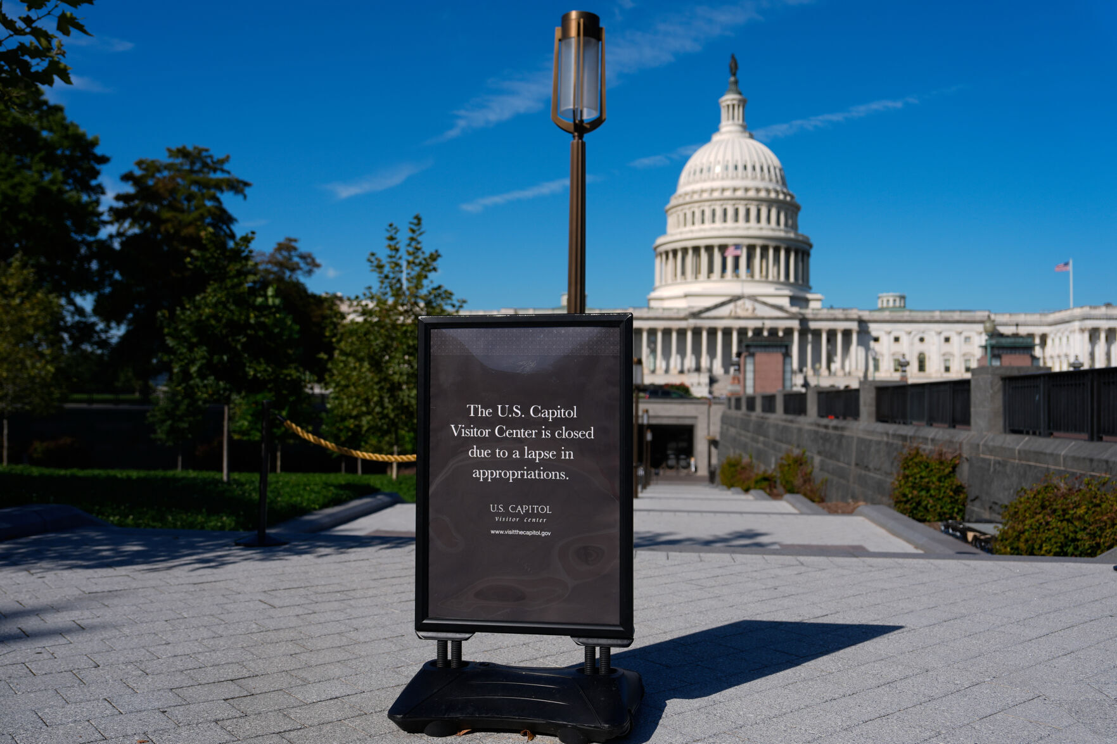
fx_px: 962
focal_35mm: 31
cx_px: 558
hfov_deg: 60.3
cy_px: 372
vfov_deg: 42.3
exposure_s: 1/4000
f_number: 2.8
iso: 125
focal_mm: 31
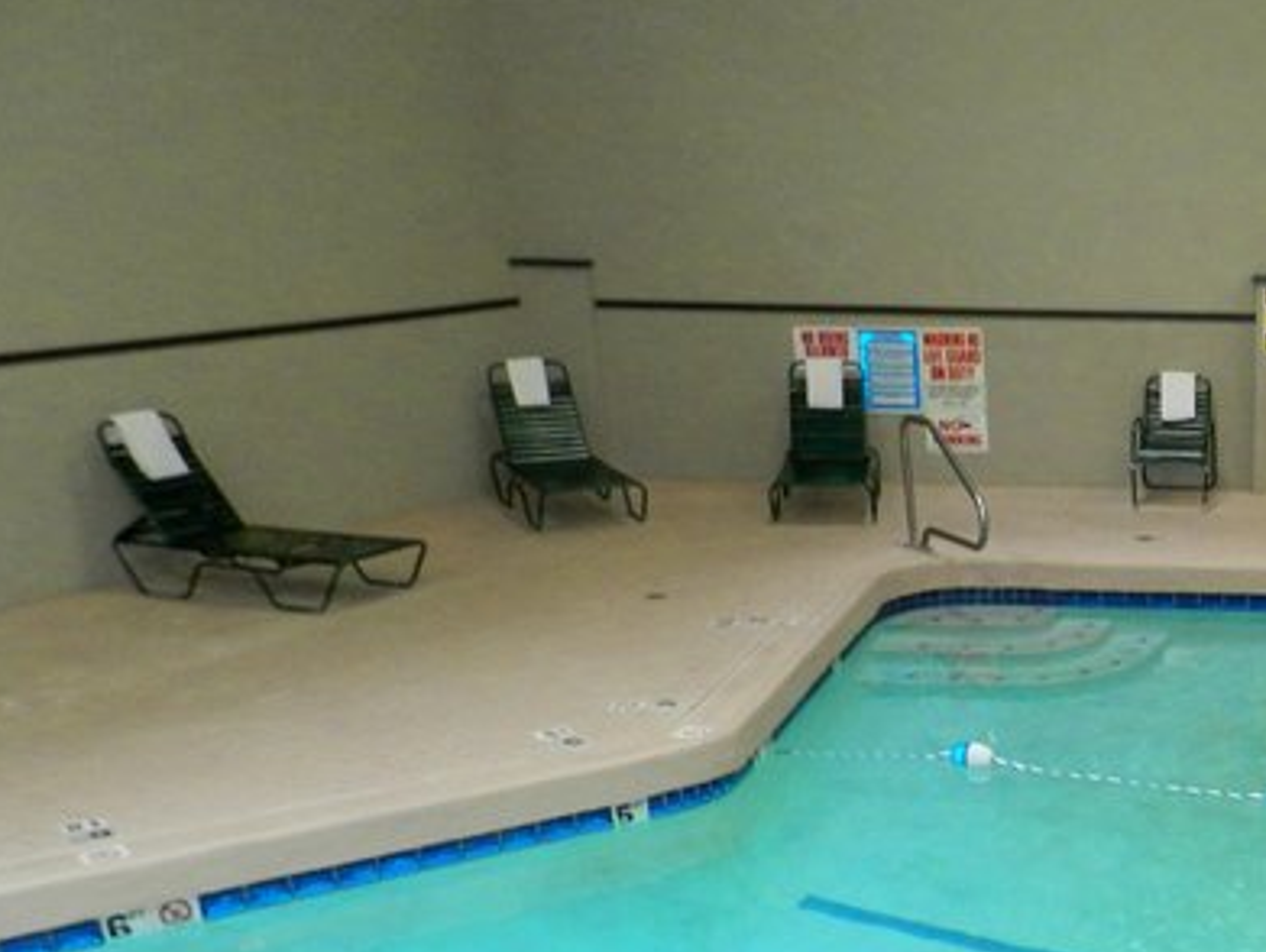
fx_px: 1721
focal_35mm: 47
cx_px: 1276
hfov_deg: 36.2
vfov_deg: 29.4
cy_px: 897
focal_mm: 4
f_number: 3.4
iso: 400
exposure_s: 1/25
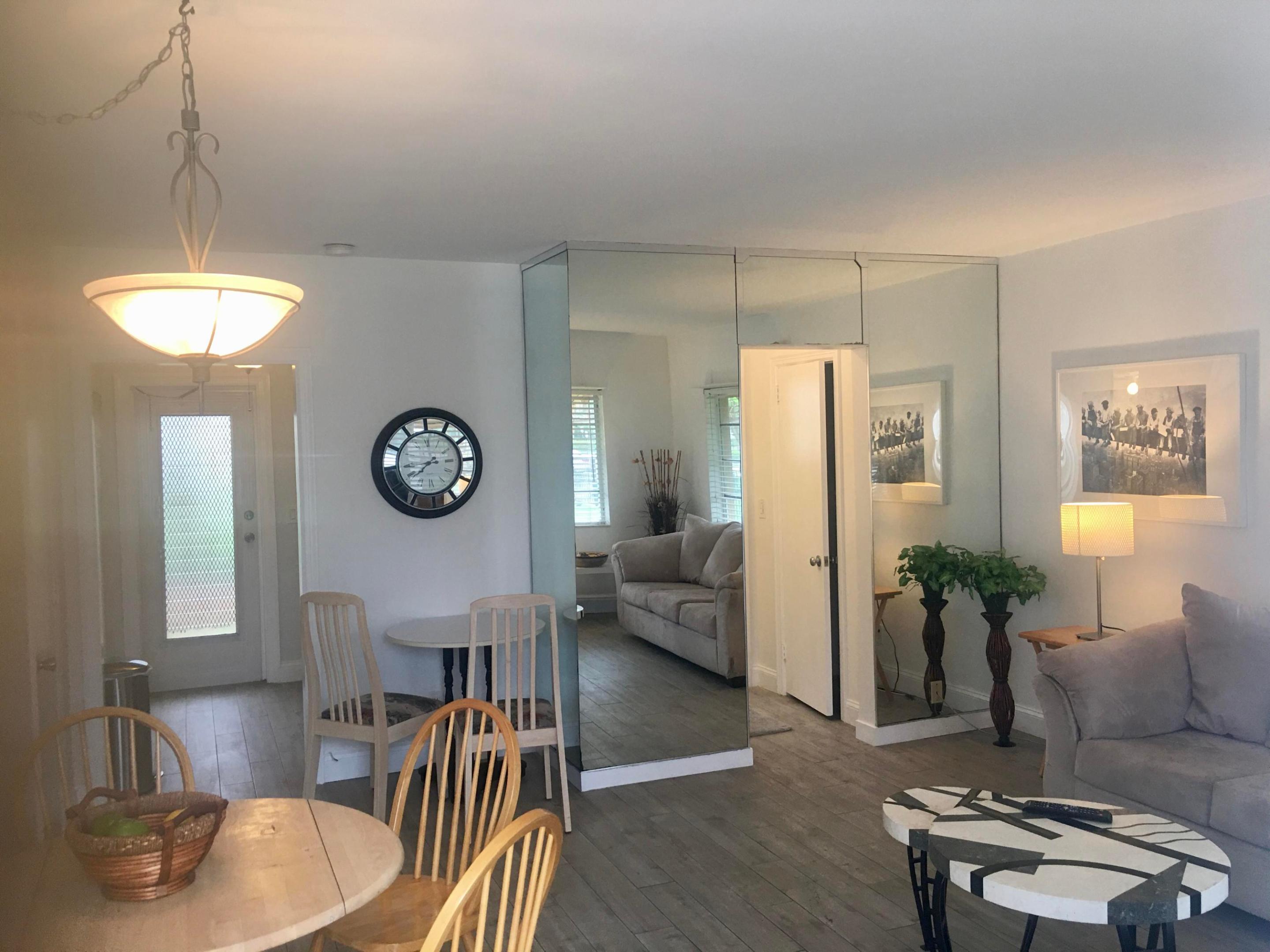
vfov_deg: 48.2
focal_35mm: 29
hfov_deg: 61.7
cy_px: 476
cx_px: 635
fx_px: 1064
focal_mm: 4.15
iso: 32
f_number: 2.2
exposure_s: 1/30
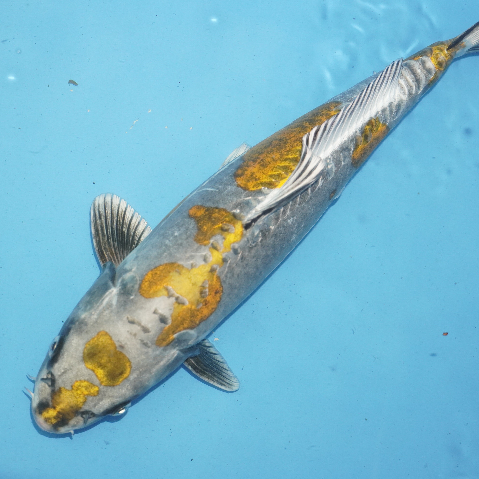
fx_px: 1096
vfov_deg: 24.7
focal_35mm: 70
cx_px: 223
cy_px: 242
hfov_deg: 24.7
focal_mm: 36
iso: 1250
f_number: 4.5
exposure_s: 1/160
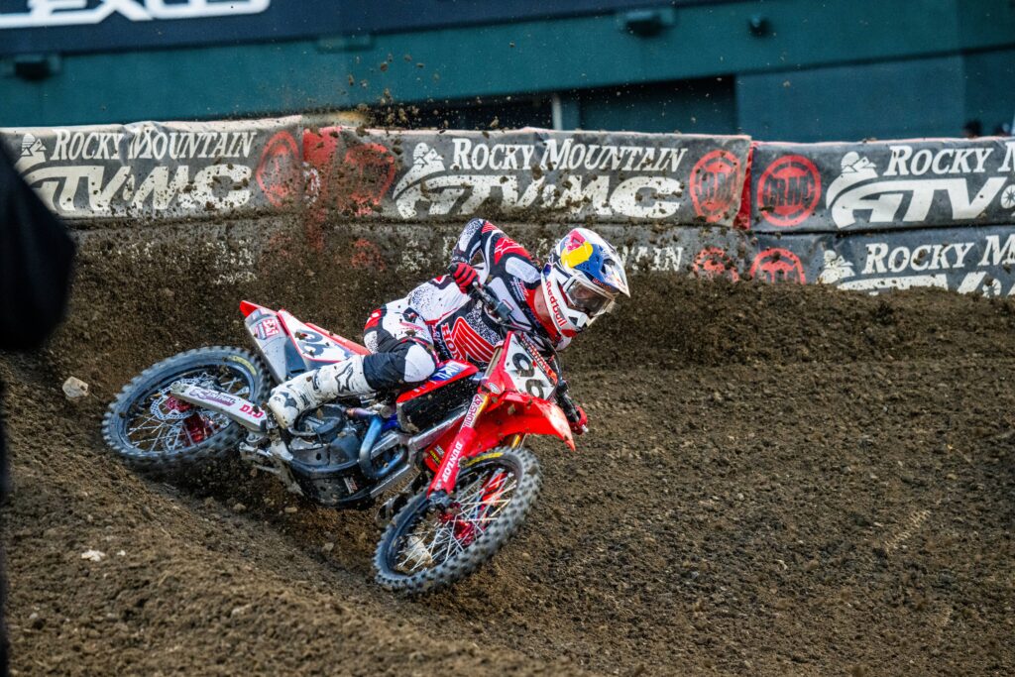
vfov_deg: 5.5
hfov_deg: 8.2
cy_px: 338
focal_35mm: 250
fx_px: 7049
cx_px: 508
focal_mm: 250
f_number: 5.6
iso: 3200
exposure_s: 1/1000
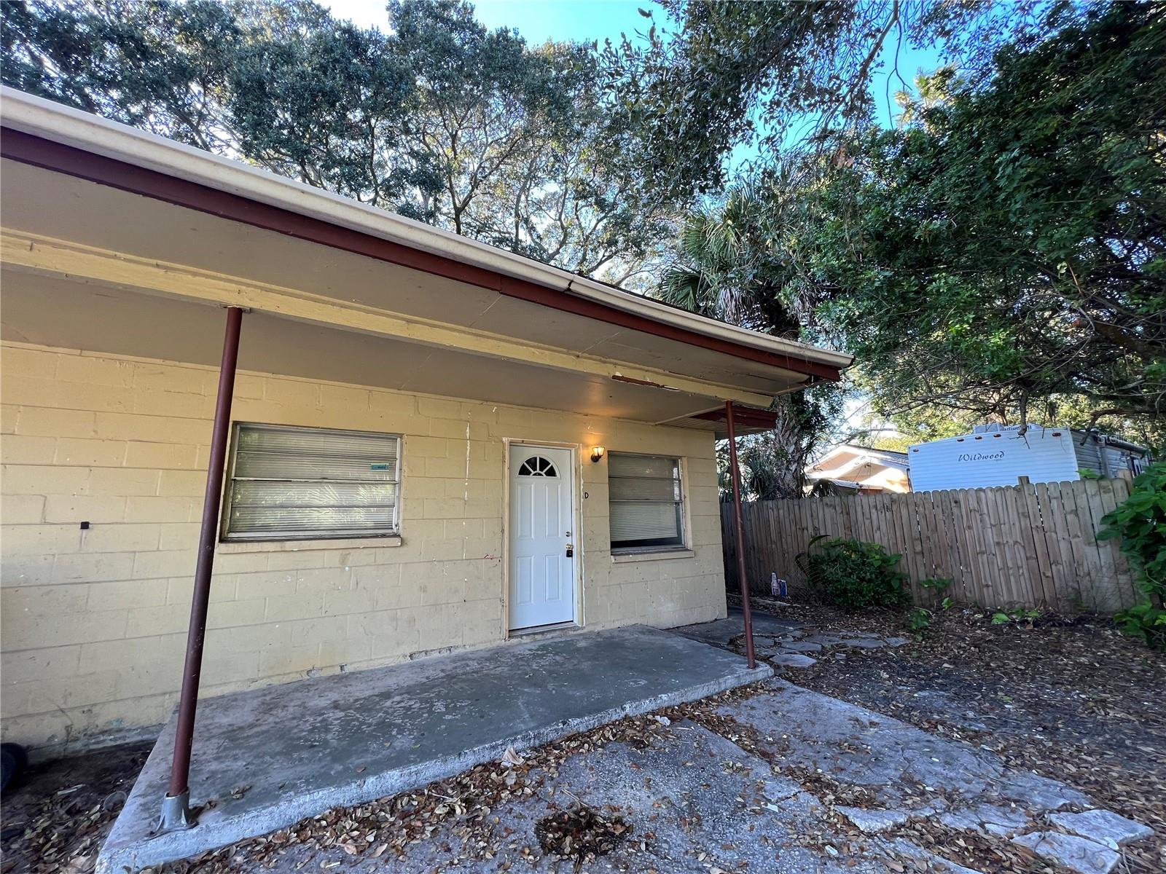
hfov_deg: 106.2
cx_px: 583
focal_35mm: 13
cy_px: 437
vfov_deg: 89.9
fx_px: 438
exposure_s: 1/99
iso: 50
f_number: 1.8
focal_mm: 1.57
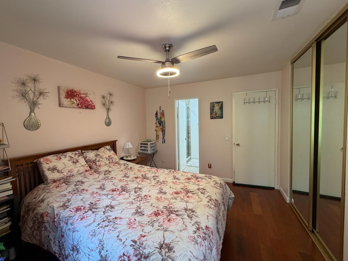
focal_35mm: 15
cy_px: 129
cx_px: 165
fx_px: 151
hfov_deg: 98.1
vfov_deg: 81.8
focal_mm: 2.22
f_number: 2.2
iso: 200
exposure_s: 1/60
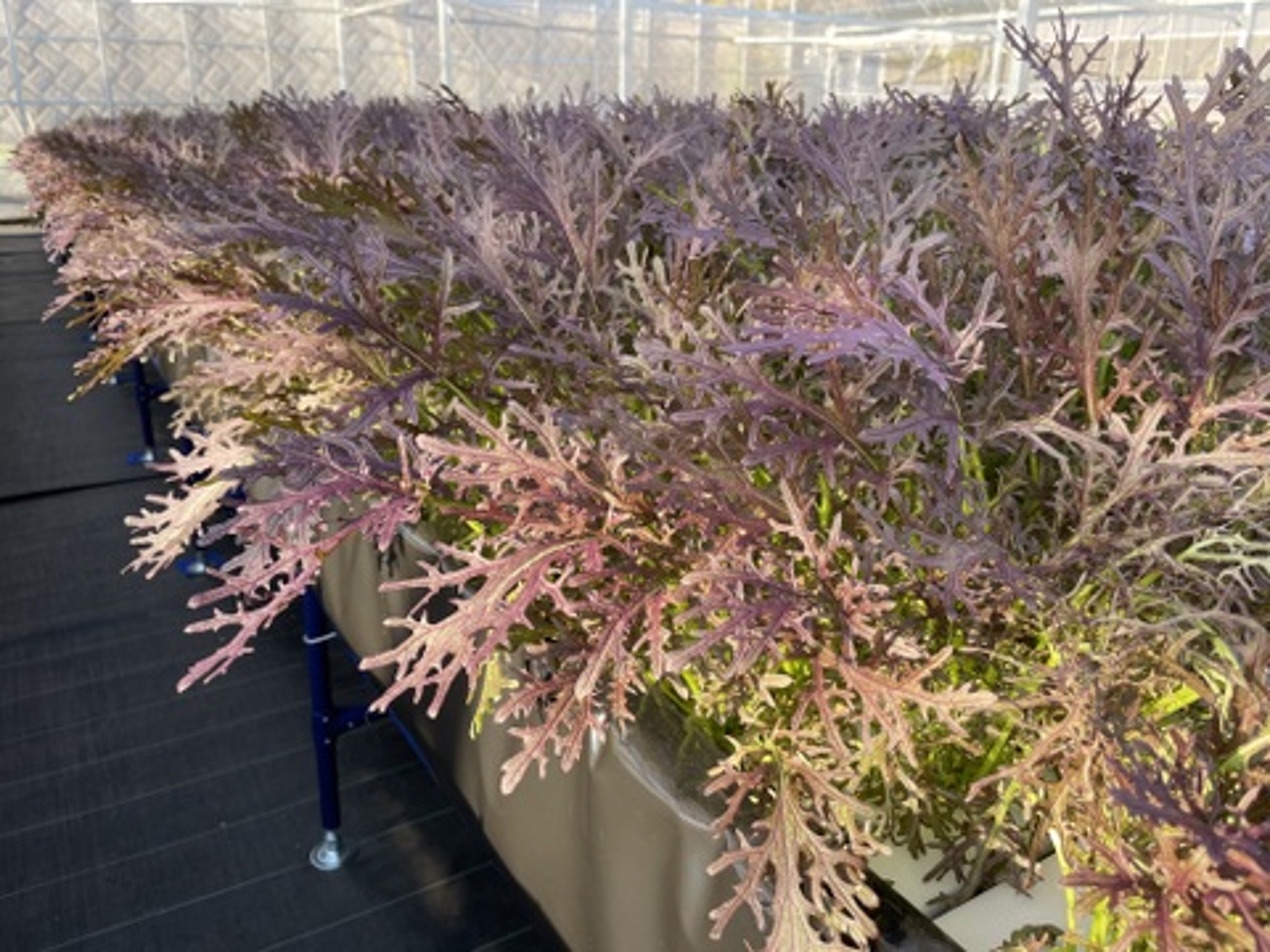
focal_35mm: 26
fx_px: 954
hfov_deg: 67.3
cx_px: 635
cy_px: 476
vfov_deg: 53.1
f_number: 1.6
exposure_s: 1/202
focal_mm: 4.2
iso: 32
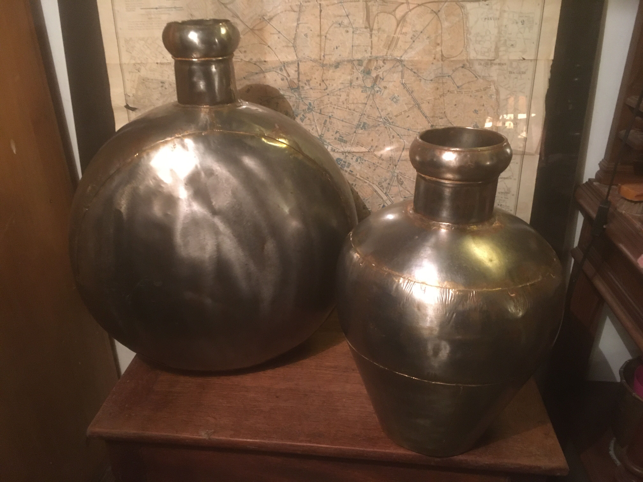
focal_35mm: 29
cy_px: 241
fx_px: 539
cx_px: 322
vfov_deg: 48.2
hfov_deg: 61.7
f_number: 2.2
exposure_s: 1/17
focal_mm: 4.15
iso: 400
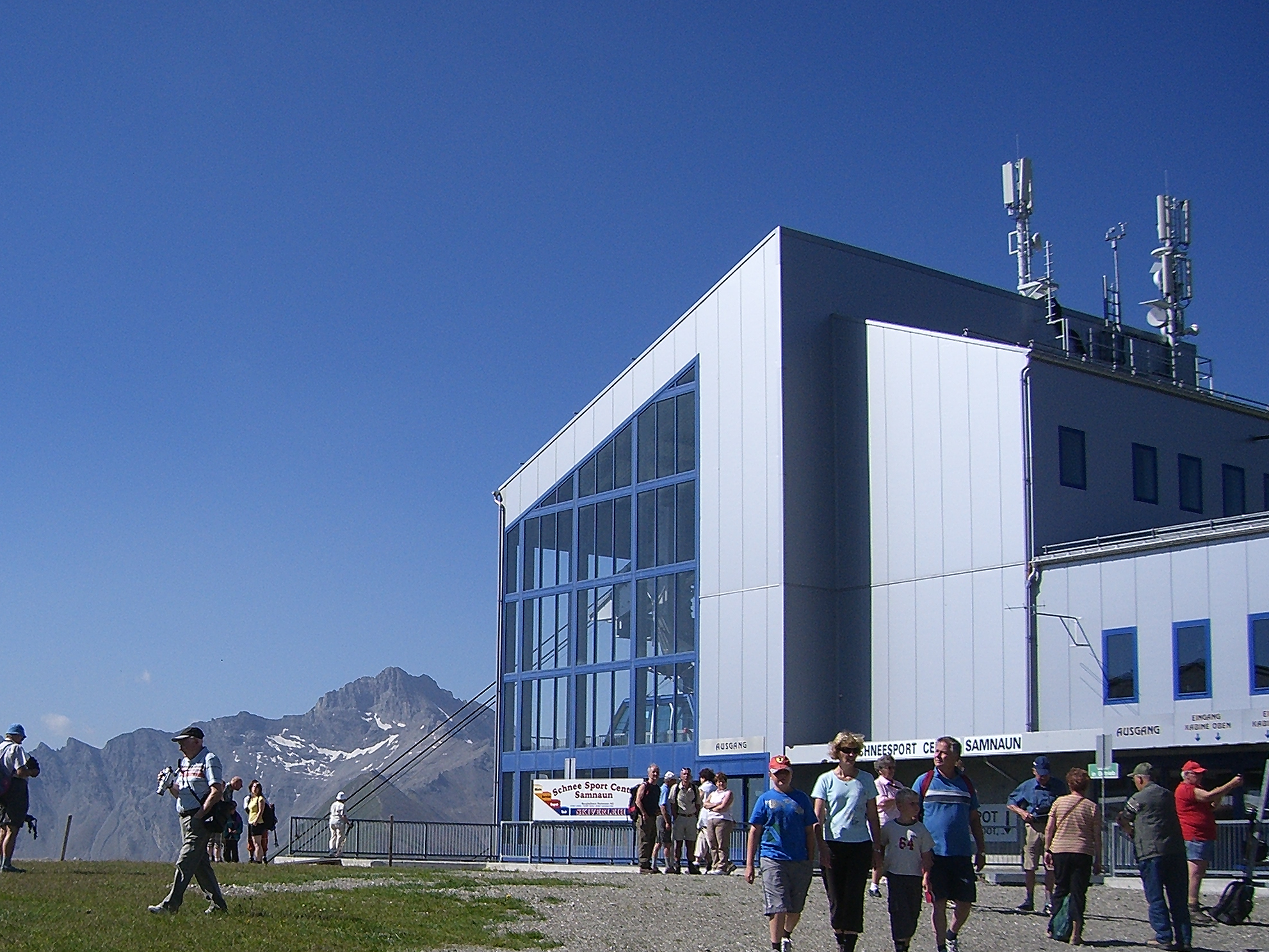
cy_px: 628
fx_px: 1979
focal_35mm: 54
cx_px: 410
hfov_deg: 35.2
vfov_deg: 26.9
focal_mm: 6.2
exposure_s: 1/1250
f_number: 4.3
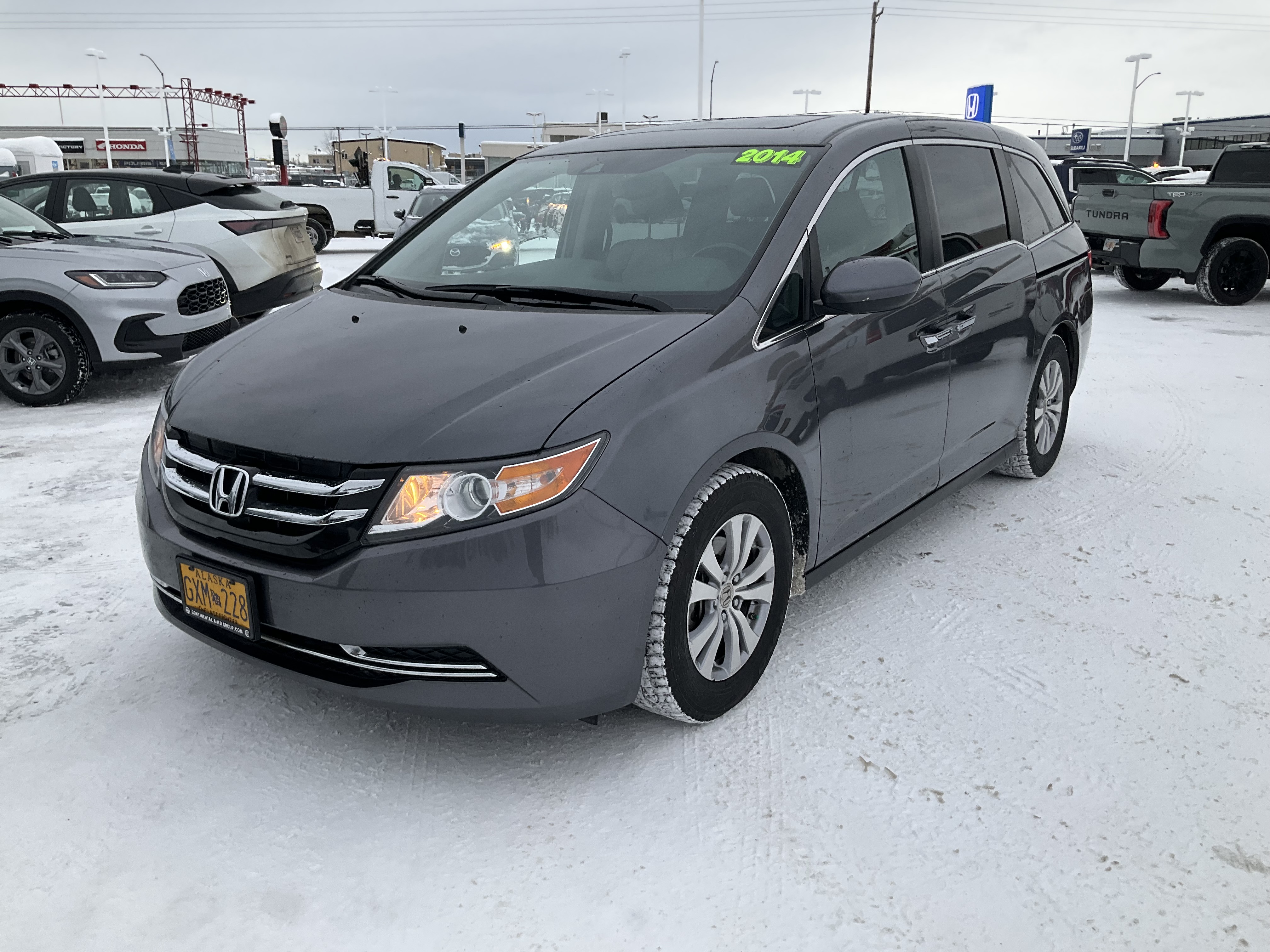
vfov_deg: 48.2
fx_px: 1064
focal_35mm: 29
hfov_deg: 61.7
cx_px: 635
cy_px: 476
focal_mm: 3
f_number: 1.8
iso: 25
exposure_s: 1/122
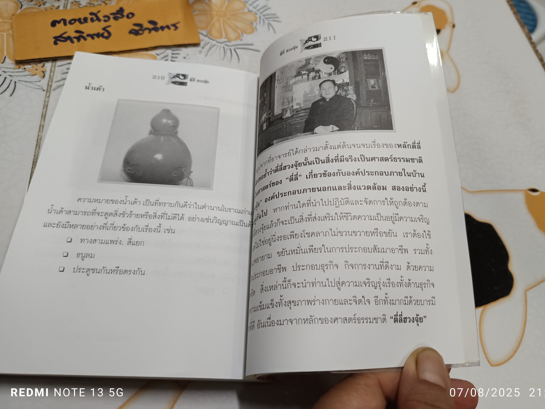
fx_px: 409
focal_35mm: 26
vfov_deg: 53.0
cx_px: 286
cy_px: 193
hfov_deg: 67.3
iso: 1225
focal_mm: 5.31
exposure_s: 1/50
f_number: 1.7
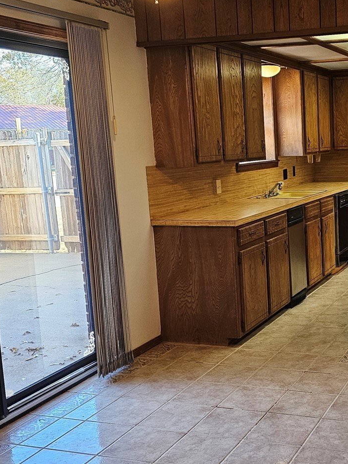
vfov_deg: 40.4
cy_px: 238
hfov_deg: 29.5
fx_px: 630
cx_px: 321
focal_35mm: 47
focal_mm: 6.3
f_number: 1.7
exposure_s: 1/120
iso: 200
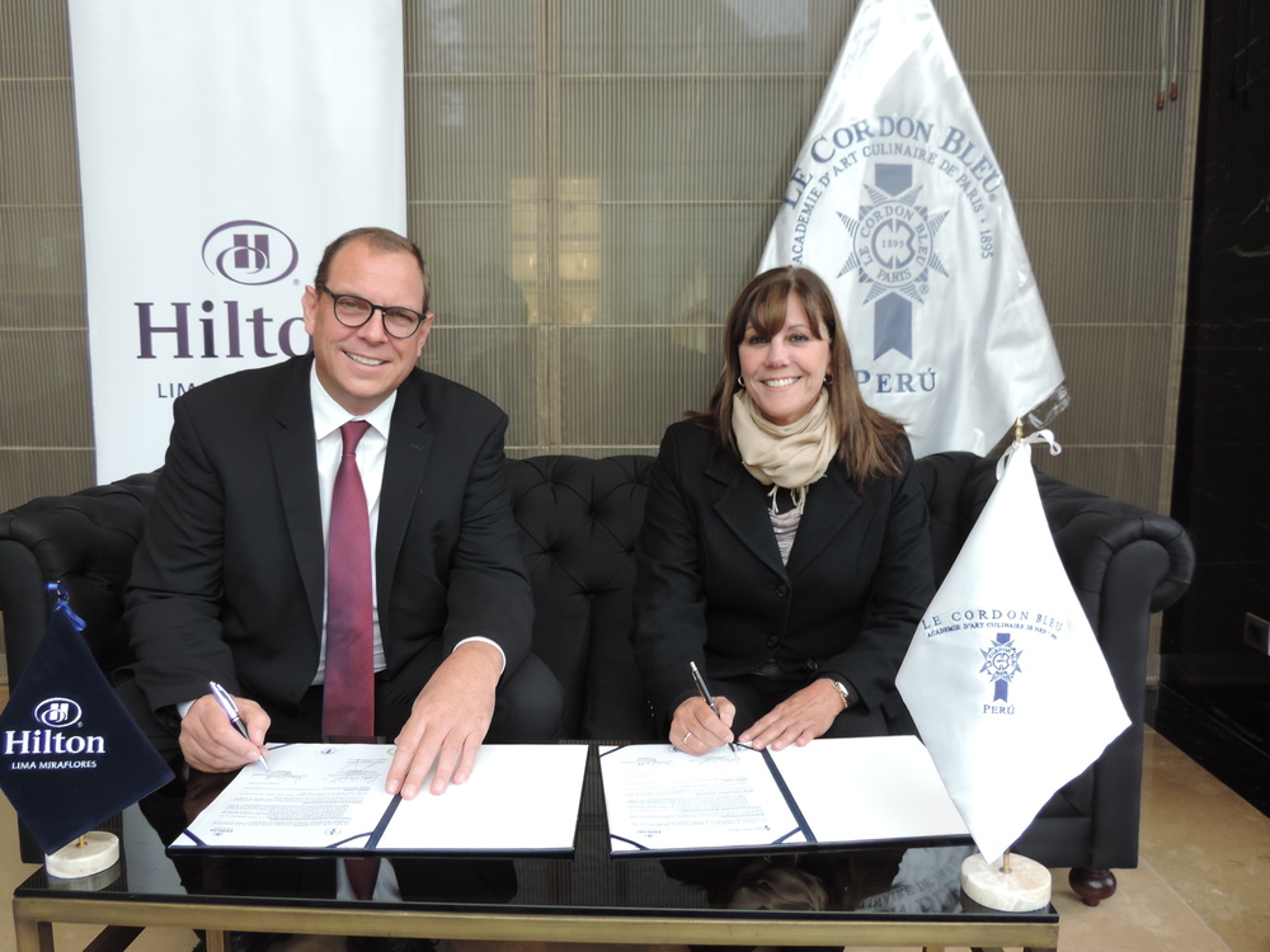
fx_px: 1101
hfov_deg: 60.0
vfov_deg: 46.8
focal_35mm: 30
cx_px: 635
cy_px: 476
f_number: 3.1
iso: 110
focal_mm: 5.3
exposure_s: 1/30
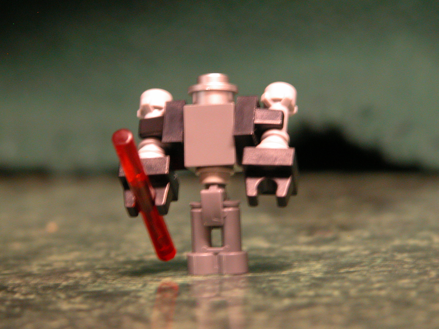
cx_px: 220
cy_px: 164
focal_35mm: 280
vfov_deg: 5.3
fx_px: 3551
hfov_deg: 7.1
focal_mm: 71.2
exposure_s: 1/3.4
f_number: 5.3
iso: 400
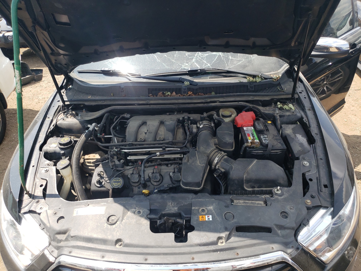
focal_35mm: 26
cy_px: 136
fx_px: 271
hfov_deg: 67.3
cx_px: 180
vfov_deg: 53.1
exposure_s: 1/1000
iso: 50
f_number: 1.5
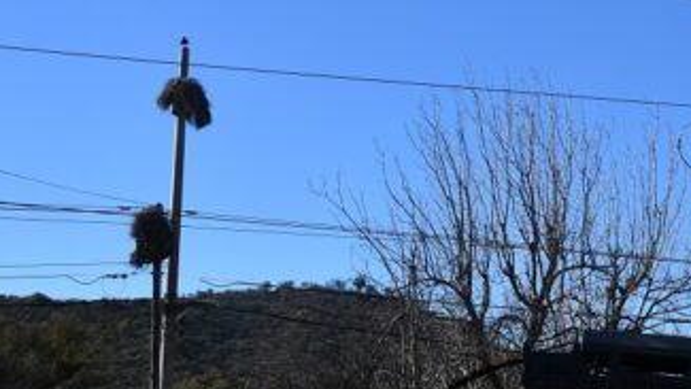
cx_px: 761
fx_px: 1375
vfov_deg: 16.0
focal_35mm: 75
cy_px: 325
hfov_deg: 26.1
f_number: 10
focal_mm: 21
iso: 160
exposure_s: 1/400
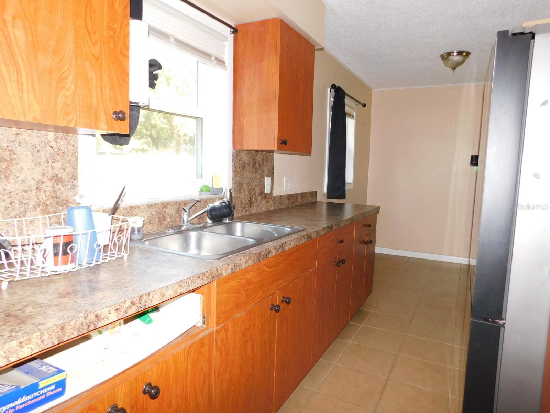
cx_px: 275
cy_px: 206
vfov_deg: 58.9
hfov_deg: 73.9
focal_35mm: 23
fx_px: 365
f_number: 3
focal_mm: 4
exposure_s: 1/30
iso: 200
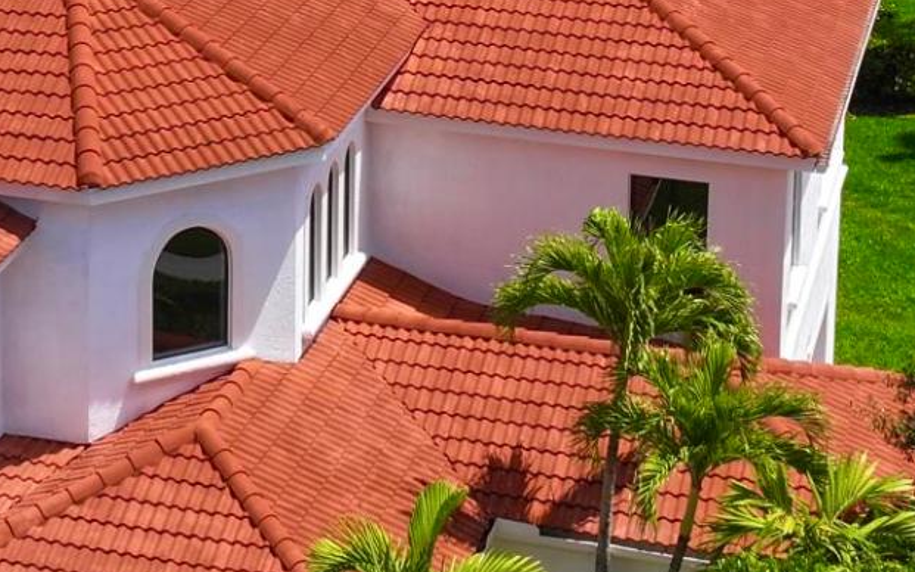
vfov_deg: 10.7
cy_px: -267
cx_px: 176
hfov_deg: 17.5
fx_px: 2942
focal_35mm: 118
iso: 100
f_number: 2.8
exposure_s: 1/2000
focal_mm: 12.29
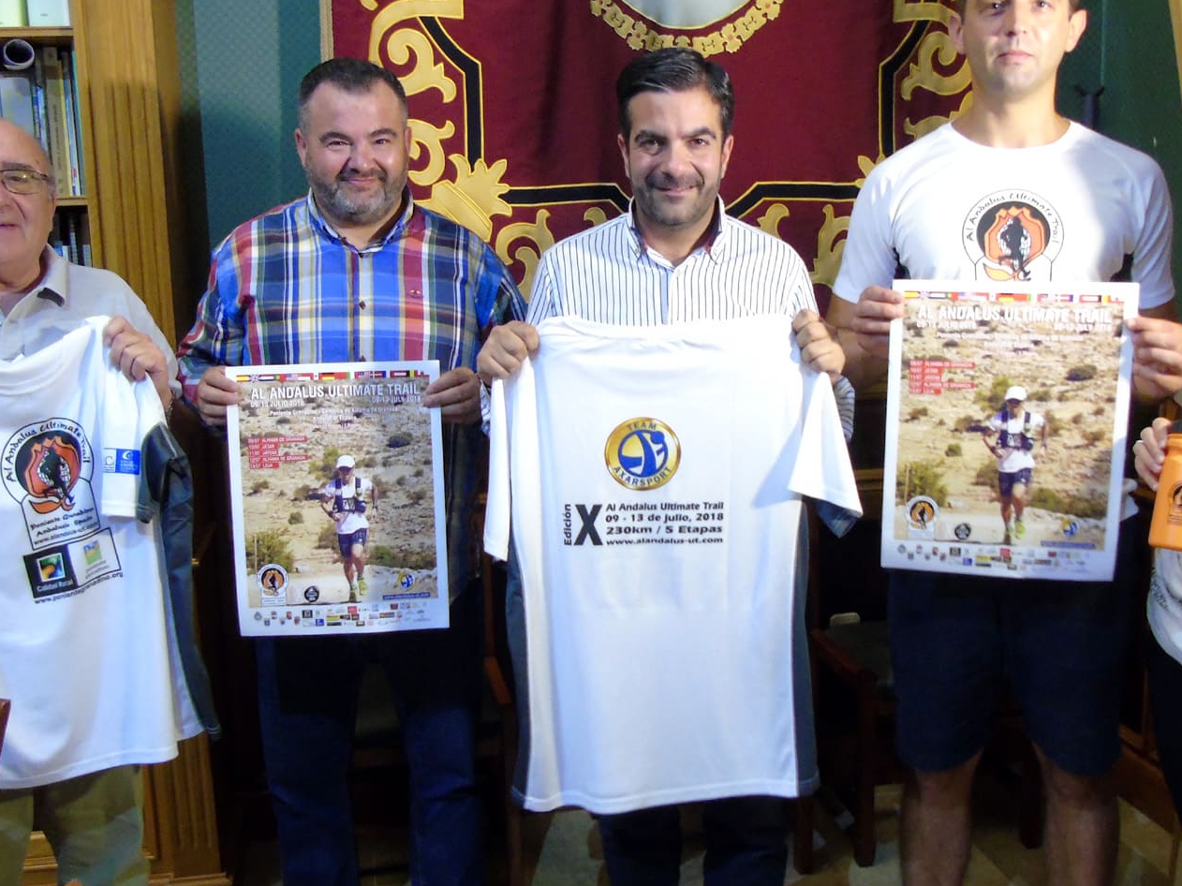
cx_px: 610
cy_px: 486
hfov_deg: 47.9
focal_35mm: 39
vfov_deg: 36.8
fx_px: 1331
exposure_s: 1/8
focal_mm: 4.4
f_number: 3.4
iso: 400
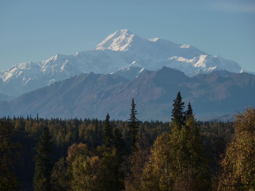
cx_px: 128
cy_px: 96
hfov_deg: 11.7
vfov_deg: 8.8
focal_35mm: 169
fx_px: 1245
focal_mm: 27.8
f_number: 5.6
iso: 125
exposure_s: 1/640
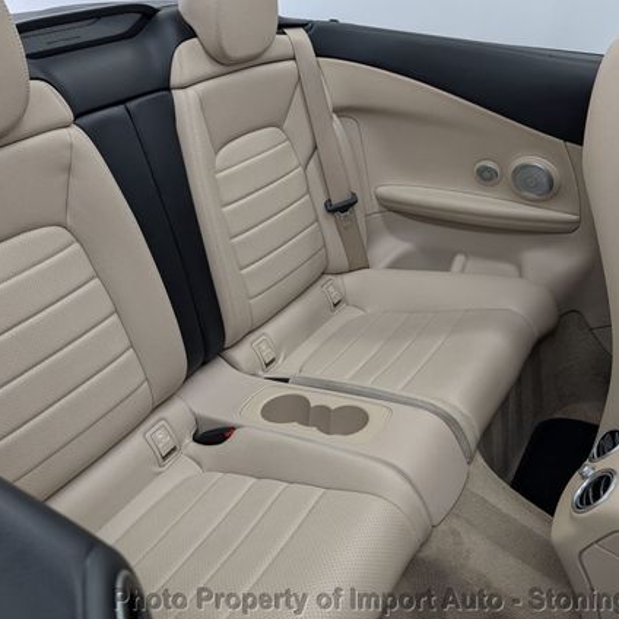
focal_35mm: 32
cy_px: 280
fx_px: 647
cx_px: 253
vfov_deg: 51.0
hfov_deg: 50.8
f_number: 1.68
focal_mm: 6.9
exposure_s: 1/30
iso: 21
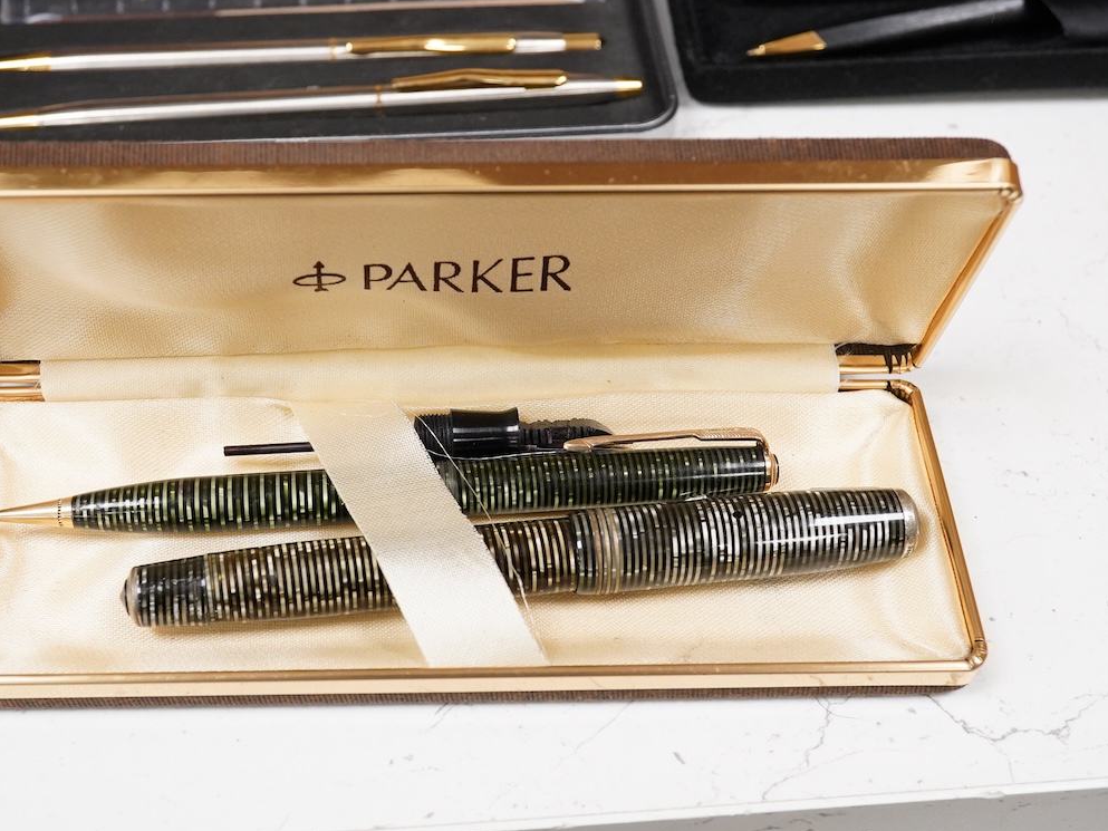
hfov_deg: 38.8
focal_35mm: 49
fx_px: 1569
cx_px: 483
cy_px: 415
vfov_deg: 29.7
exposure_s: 1/100
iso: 2500
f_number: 6.3
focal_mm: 30
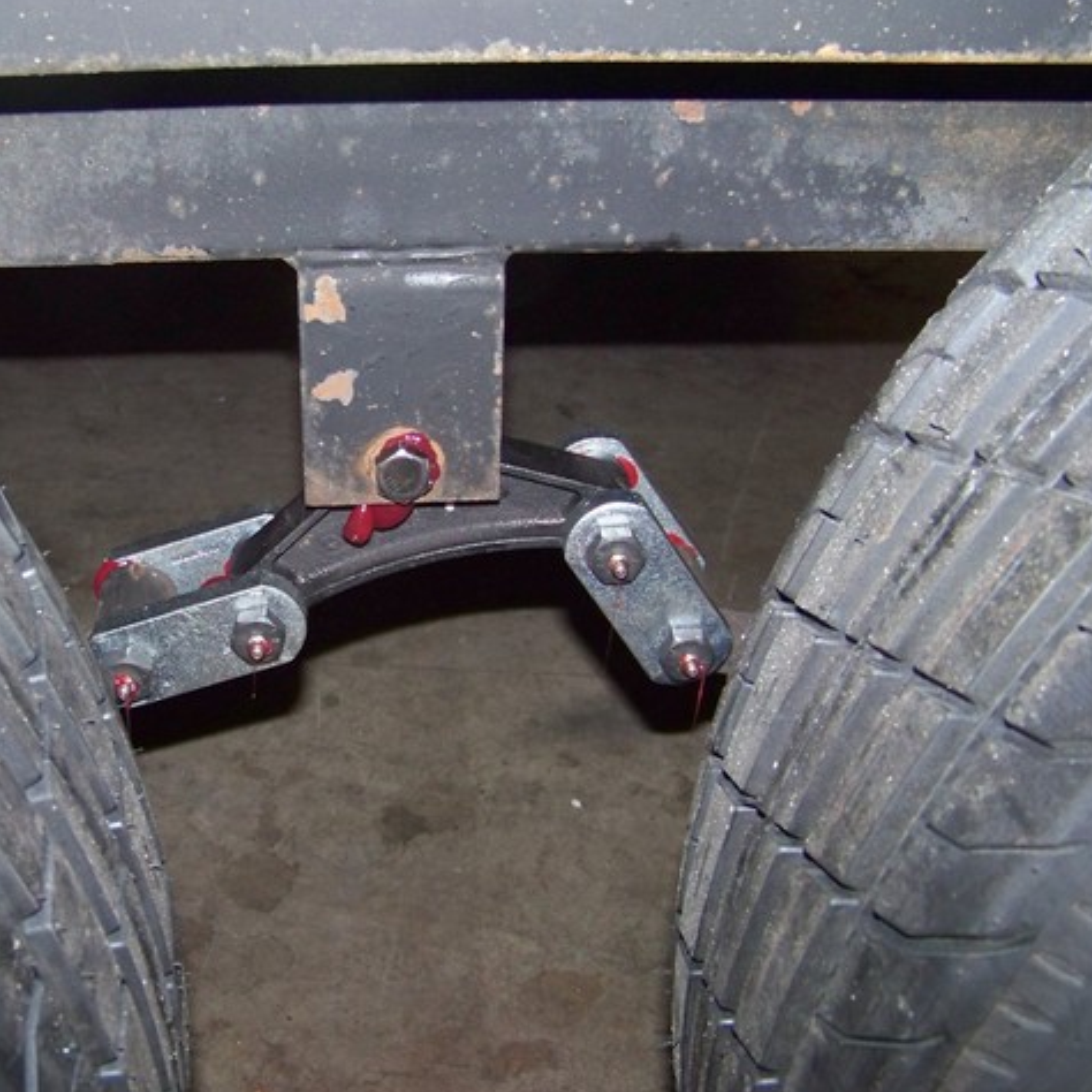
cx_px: 399
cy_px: 559
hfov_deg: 35.8
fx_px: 1677
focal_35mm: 47
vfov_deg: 36.1
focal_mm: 5.85
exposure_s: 1/30
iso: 200
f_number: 2.8
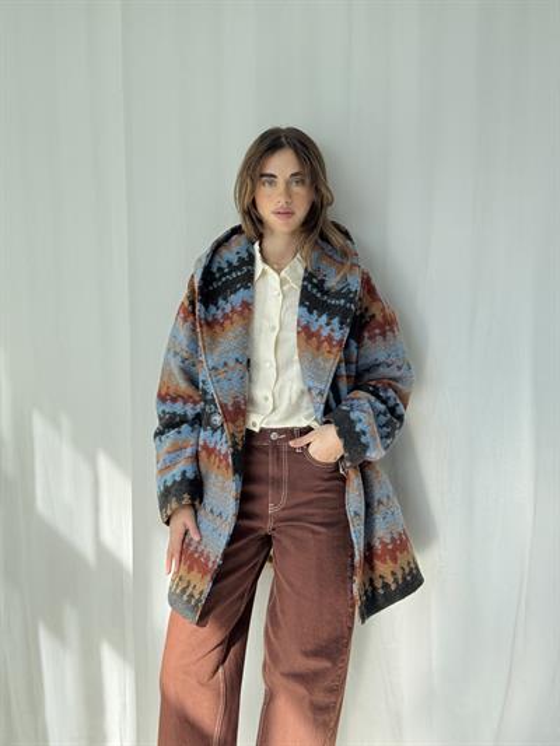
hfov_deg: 30.3
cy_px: 373
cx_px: 280
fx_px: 1035
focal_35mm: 48
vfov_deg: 39.6
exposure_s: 1/621
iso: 64
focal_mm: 6.76
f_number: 1.78
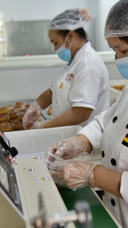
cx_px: 48
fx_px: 350
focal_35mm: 58
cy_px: 120
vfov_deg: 36.0
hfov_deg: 20.7
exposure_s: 1/200
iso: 1600
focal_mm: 31
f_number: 3.2
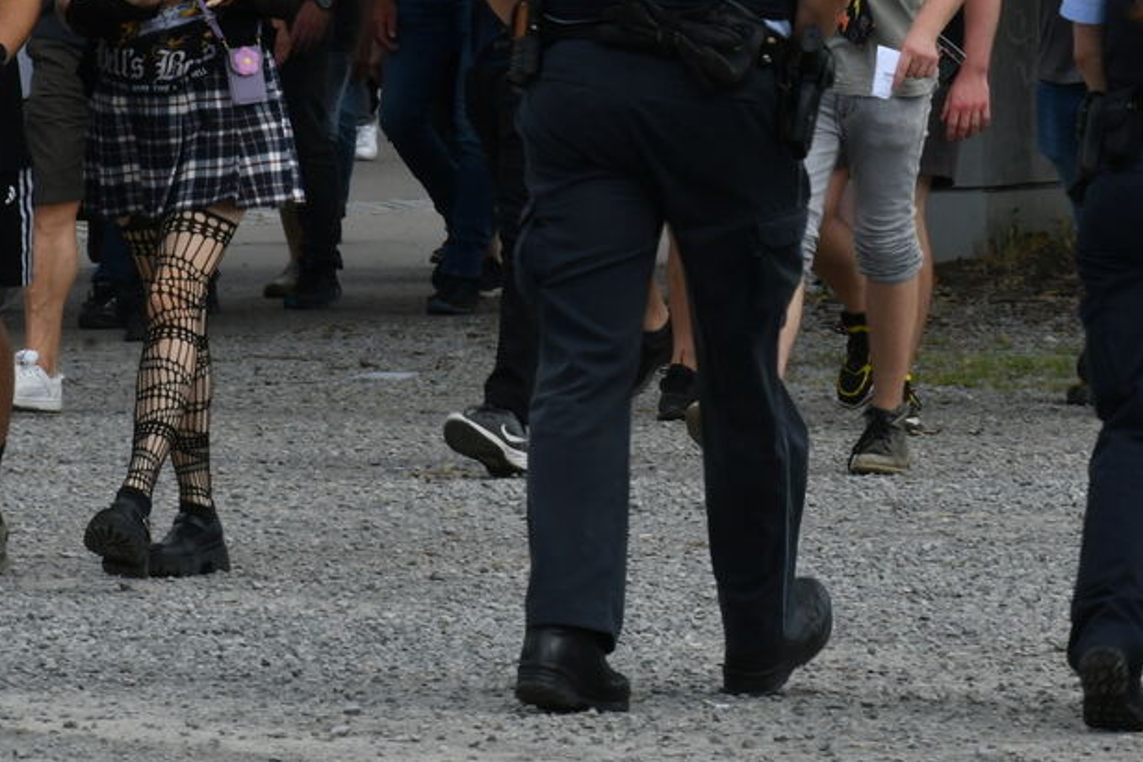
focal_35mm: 453
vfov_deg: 3.0
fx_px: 14384
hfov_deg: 4.5
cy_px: 67
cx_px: 714
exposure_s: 1/200
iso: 400
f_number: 25
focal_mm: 155
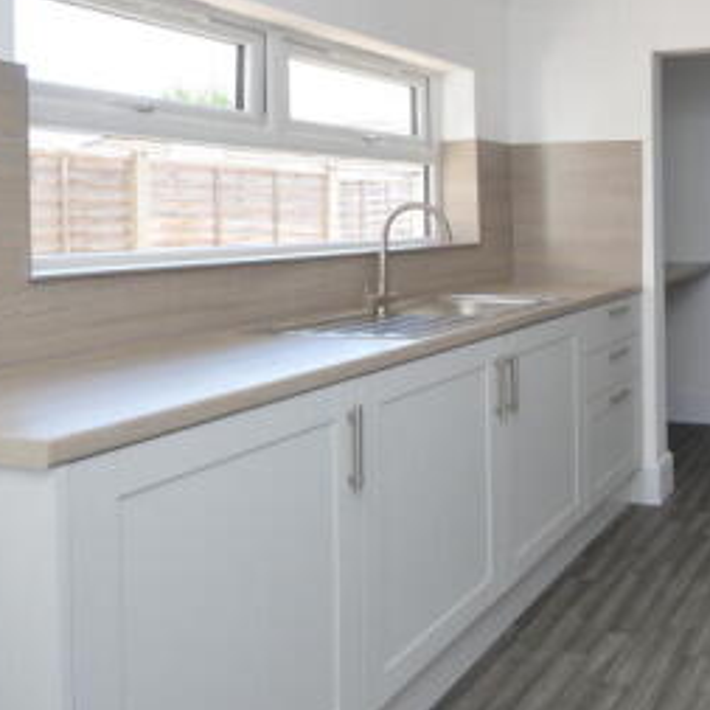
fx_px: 766
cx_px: 699
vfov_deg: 48.4
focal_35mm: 33
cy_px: 208
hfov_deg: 43.2
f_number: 5.6
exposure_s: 1/125
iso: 400
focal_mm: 10
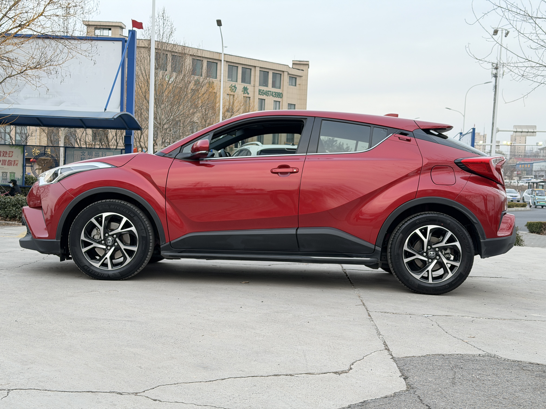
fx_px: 757
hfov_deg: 39.7
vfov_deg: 30.3
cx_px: 273
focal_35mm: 48
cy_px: 204
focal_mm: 6.76
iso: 160
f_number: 1.78
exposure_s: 1/198
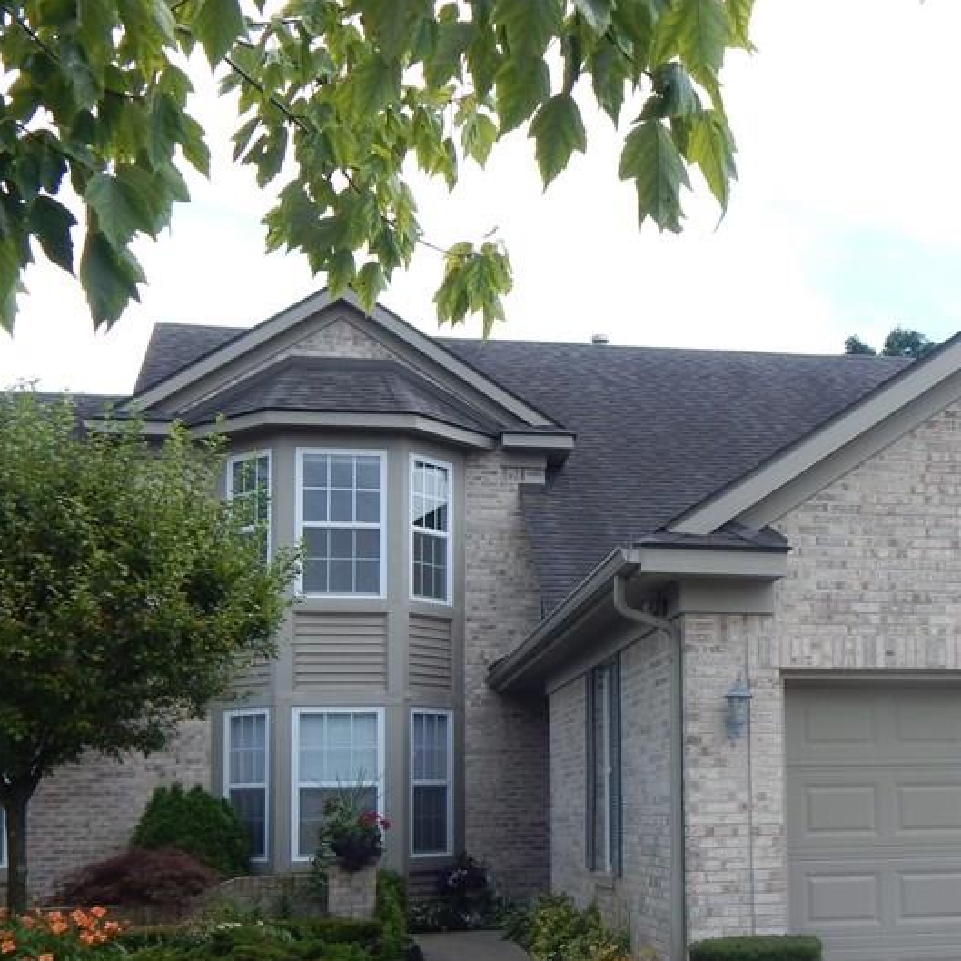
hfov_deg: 31.4
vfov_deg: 31.9
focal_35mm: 53
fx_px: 1665
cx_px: 758
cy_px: 665
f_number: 3.2
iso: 125
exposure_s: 1/1250
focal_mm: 5.6
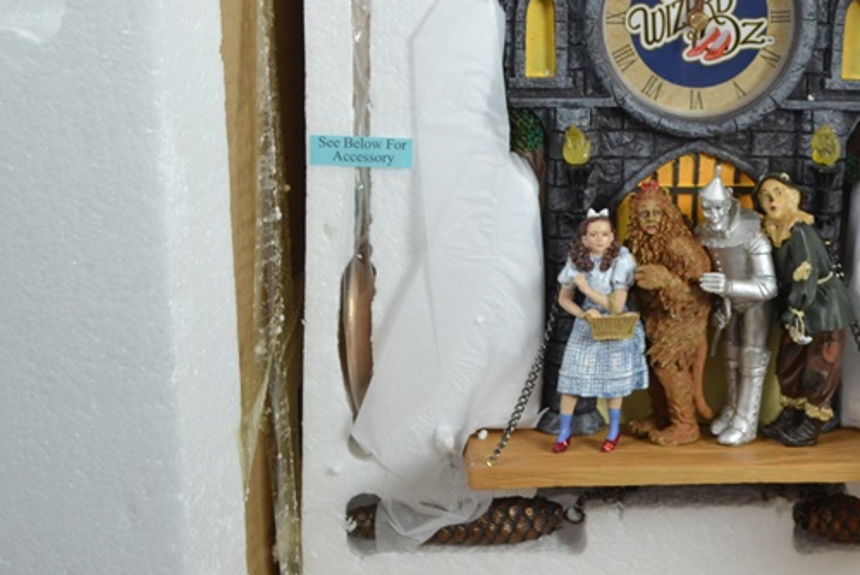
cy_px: 53
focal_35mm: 96
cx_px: 743
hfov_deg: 20.9
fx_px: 2295
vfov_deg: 14.1
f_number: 4.8
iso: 800
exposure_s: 1/60
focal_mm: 32
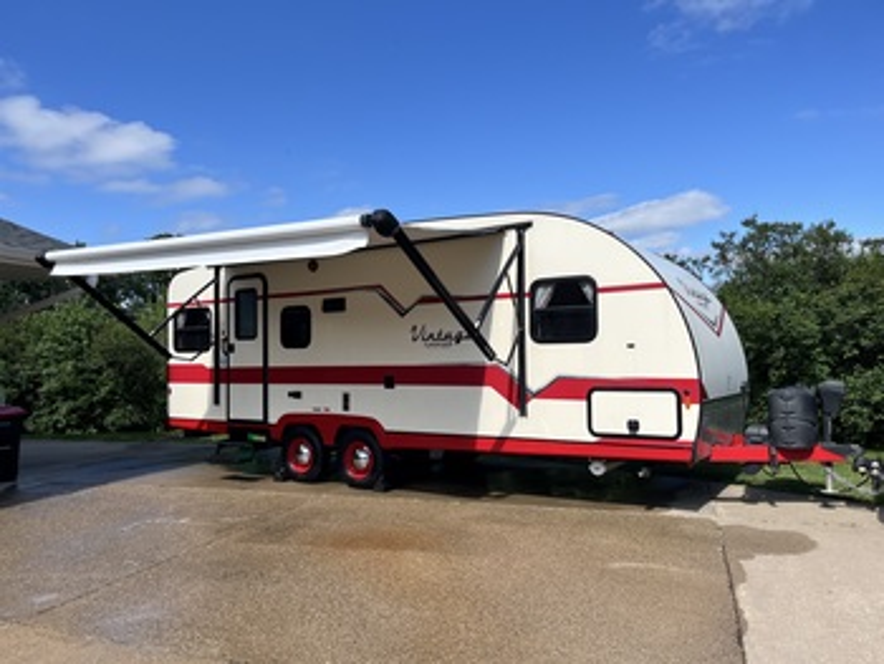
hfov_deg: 67.3
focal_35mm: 26
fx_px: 664
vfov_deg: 53.1
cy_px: 332
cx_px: 442
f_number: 1.6
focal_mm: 5.1
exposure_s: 1/3413
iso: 50
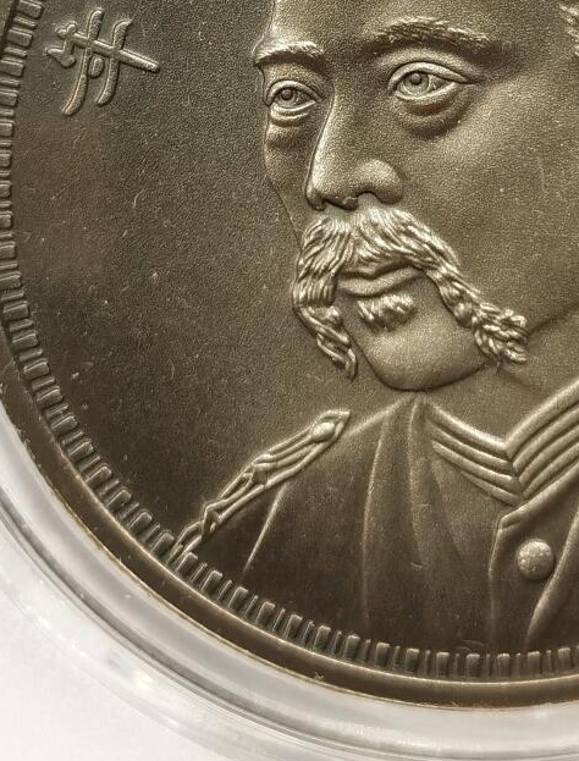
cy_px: -138
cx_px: 486
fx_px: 3447
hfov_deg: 9.6
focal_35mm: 156
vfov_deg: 12.3
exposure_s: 1/100
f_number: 16
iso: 200
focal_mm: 5.56
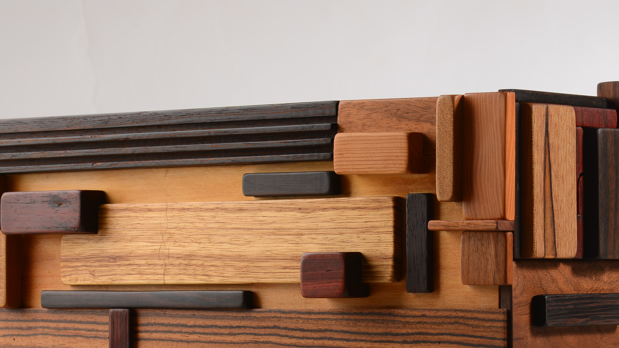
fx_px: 2955
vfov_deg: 6.7
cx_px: 330
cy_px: 245
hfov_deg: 12.0
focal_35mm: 180
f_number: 18
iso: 100
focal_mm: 105
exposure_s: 1/160
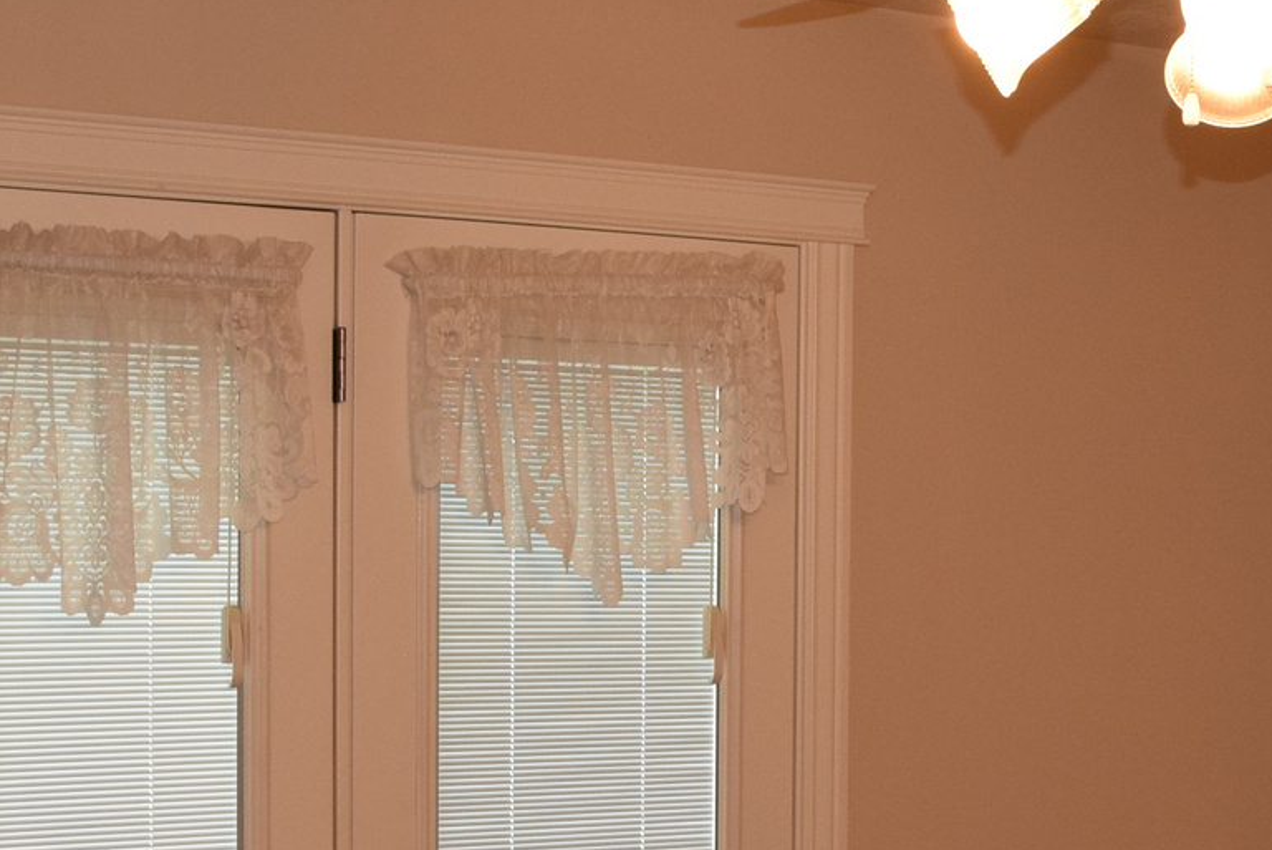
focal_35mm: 88
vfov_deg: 15.4
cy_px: 743
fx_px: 3111
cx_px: 1085
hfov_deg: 22.7
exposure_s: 1/125
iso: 800
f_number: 5.6
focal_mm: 22
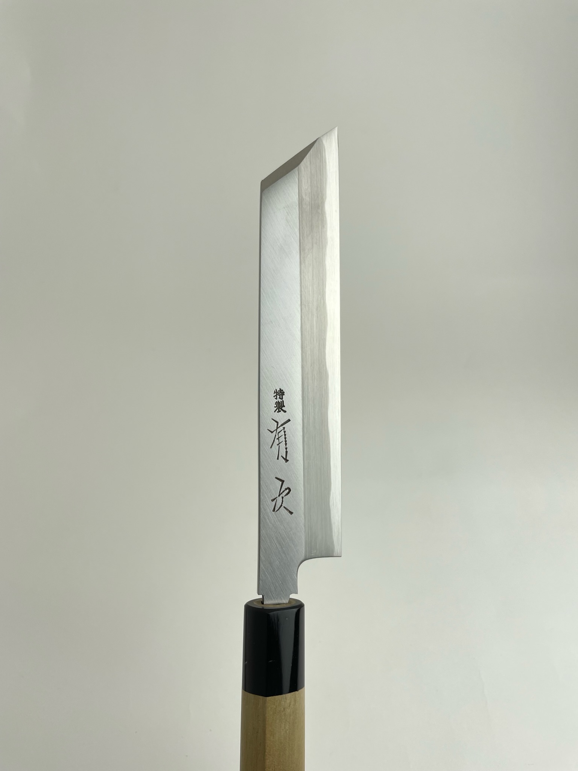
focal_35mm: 26
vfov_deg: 67.3
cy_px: 386
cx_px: 289
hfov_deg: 53.0
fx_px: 579
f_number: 1.6
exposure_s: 1/769
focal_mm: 4.2
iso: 32
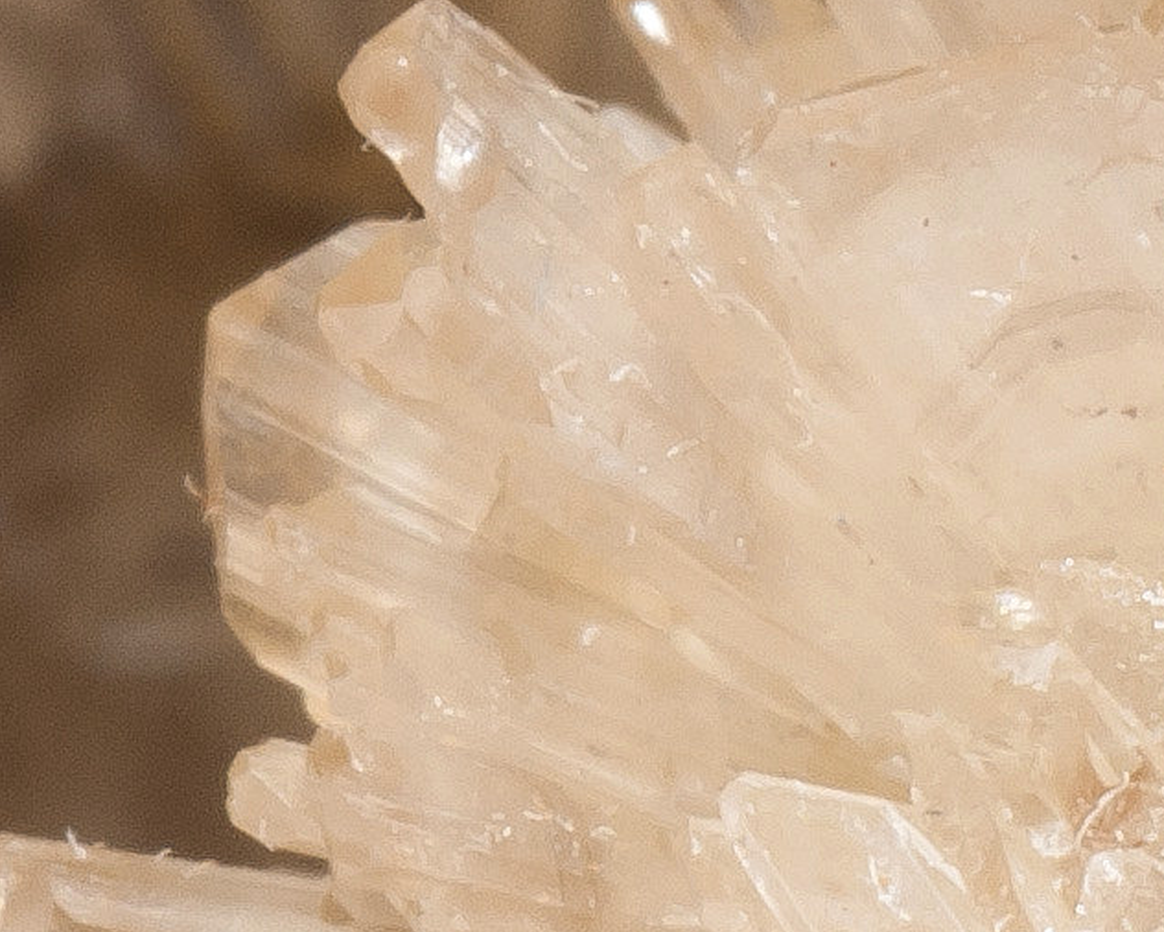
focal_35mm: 572
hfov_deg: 3.3
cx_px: 3254
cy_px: 772
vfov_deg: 2.7
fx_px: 19711
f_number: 25
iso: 250
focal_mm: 60
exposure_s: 1.6
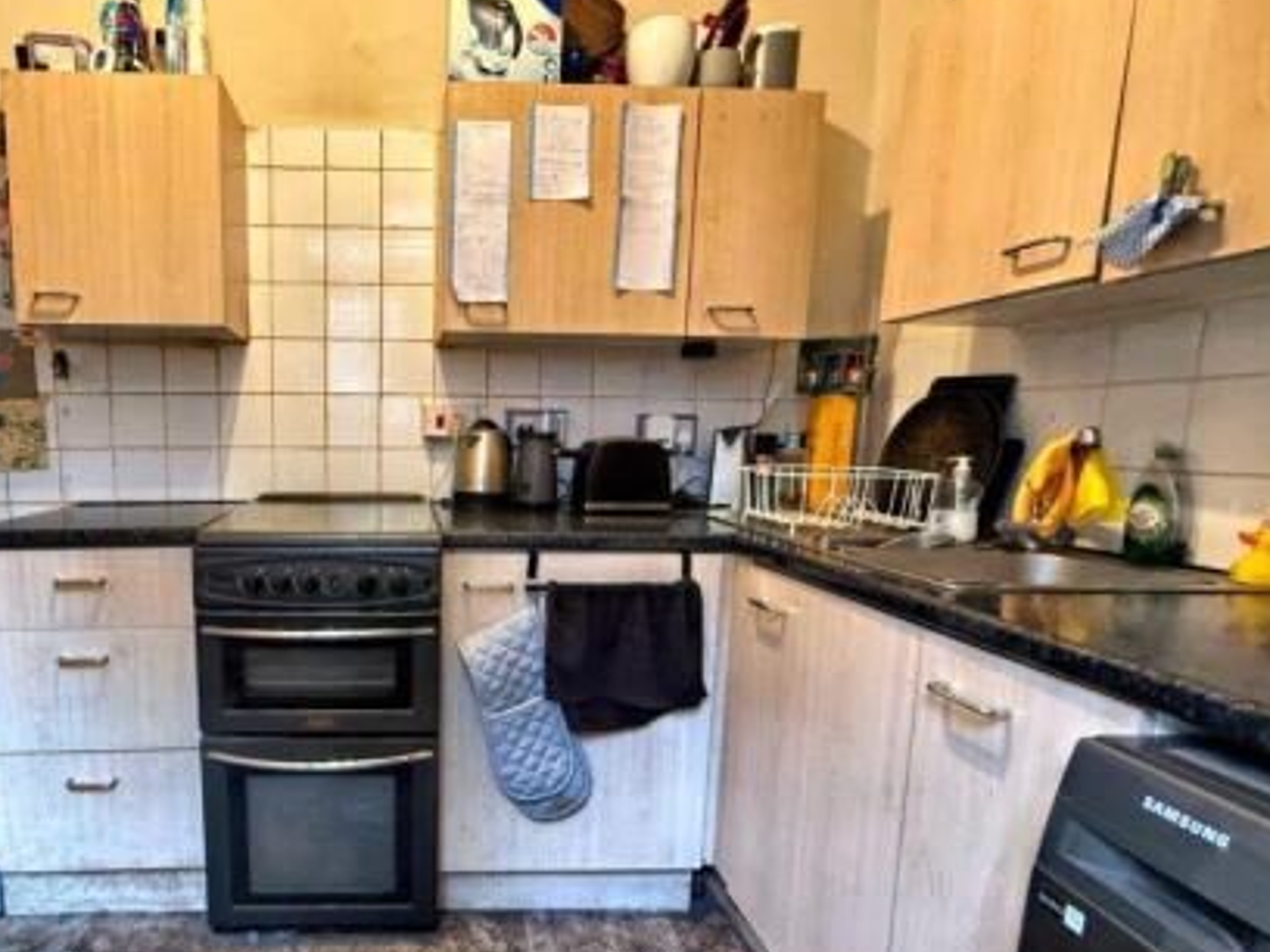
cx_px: 419
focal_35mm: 20
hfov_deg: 78.9
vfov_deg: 65.8
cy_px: 530
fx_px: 734
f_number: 2.2
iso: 400
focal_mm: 2.22
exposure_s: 1/50
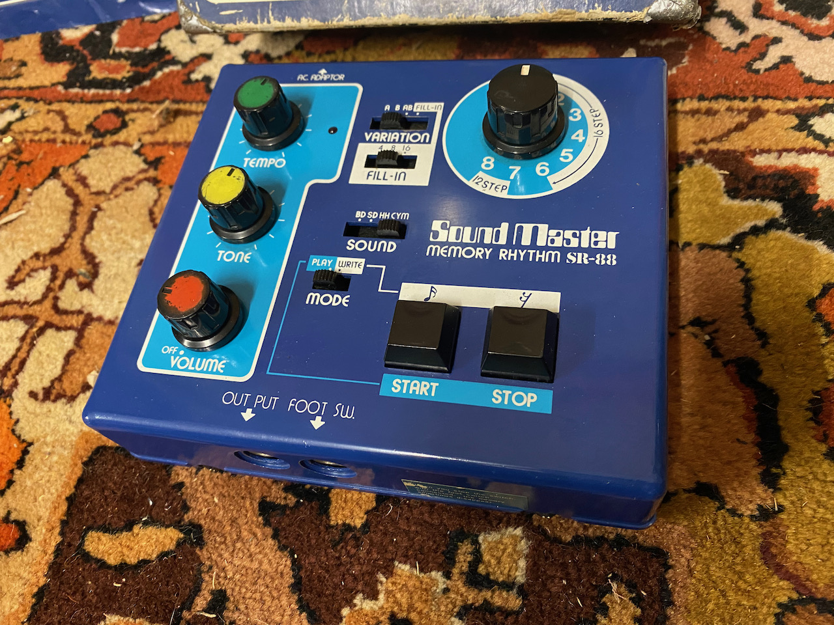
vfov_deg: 53.1
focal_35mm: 26
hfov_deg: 67.3
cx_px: 417
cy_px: 312
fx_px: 626
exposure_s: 1/33
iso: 500
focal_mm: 4.25
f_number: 1.8
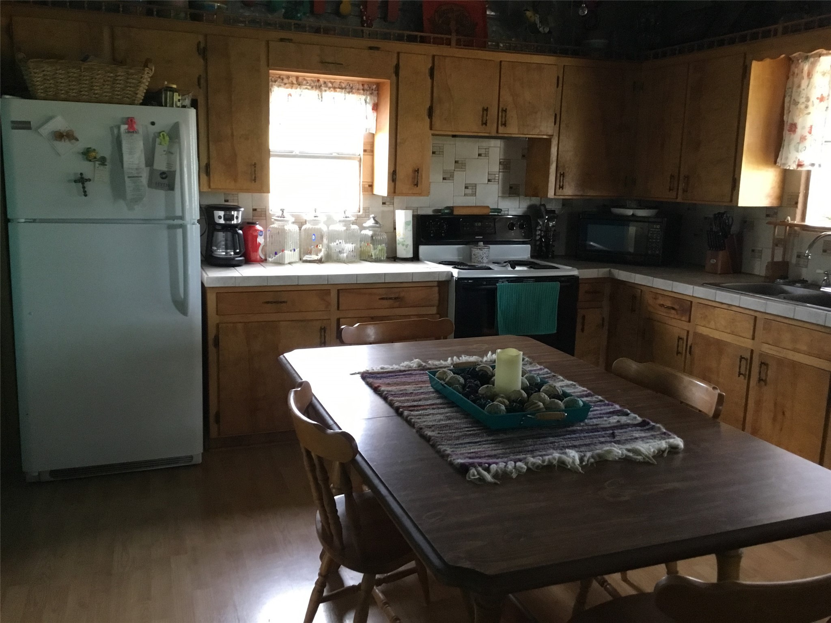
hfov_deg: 58.4
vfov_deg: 45.4
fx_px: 744
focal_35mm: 31
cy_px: 312
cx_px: 416
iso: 160
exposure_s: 1/30
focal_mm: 3.3
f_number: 2.4
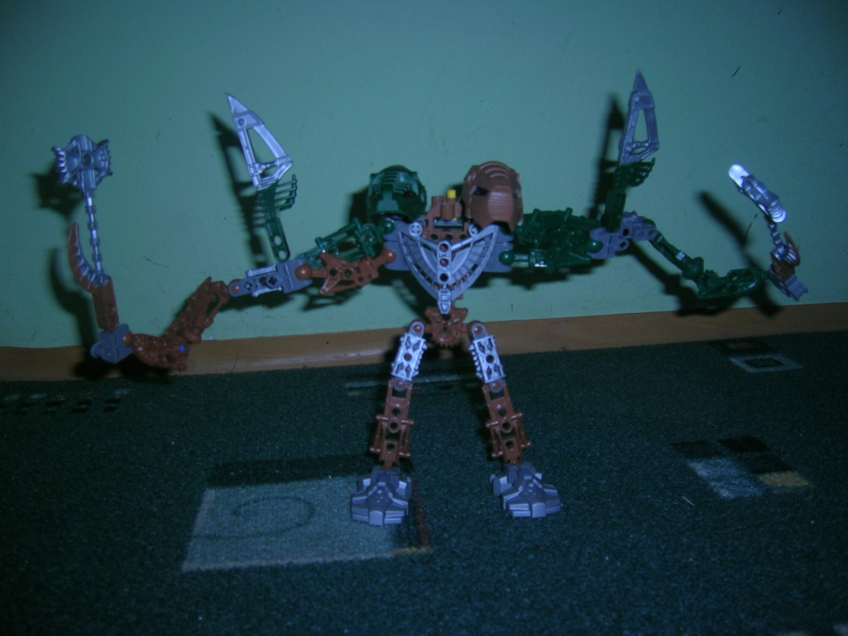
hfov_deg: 52.6
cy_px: 318
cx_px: 424
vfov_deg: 40.7
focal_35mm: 35
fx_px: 857
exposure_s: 1/60.1
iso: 50
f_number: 2.8
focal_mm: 5.4
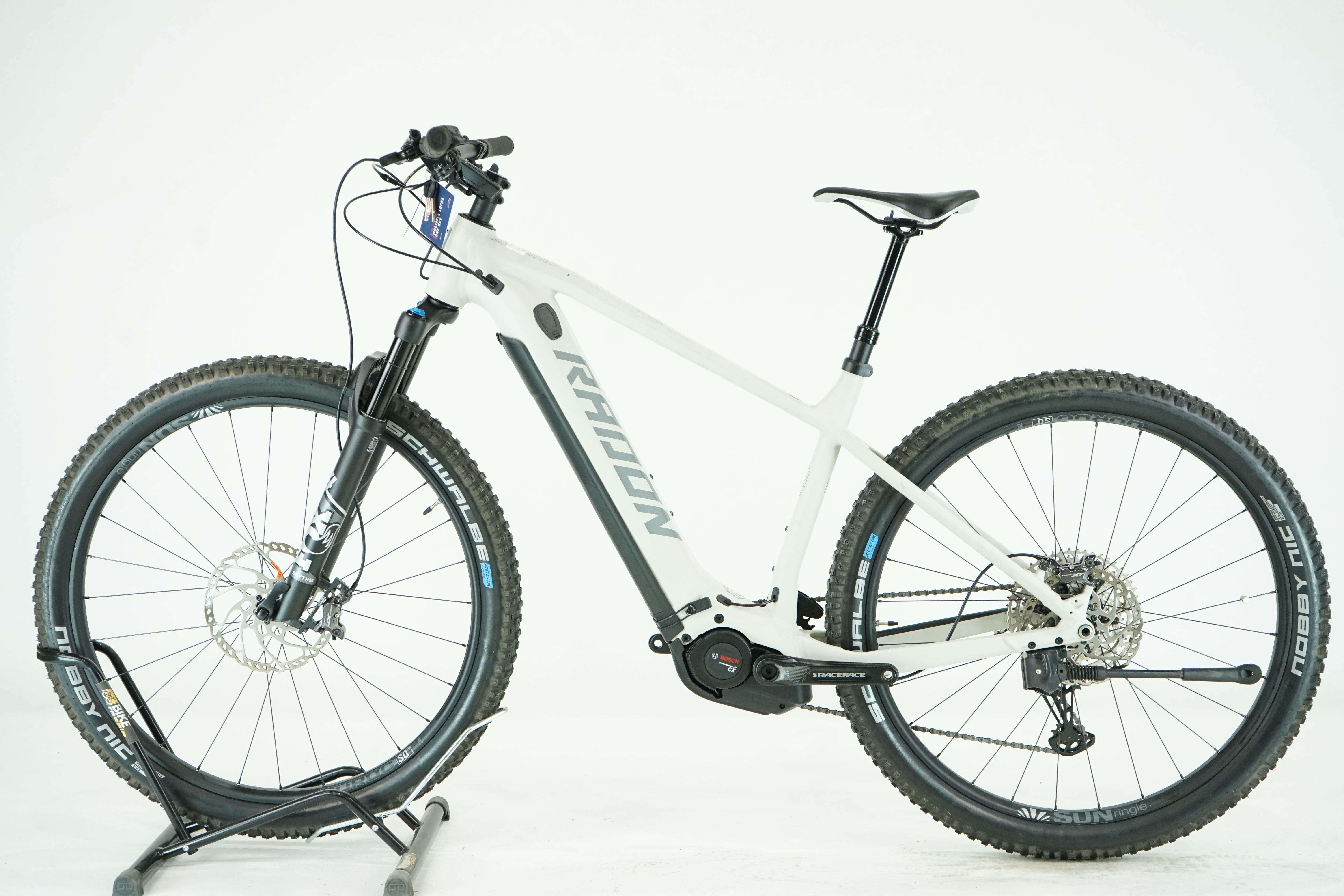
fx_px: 1867
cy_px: 448
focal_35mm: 50
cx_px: 672
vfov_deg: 27.0
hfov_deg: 39.6
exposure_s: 1/200
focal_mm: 50
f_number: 5.6
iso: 2500
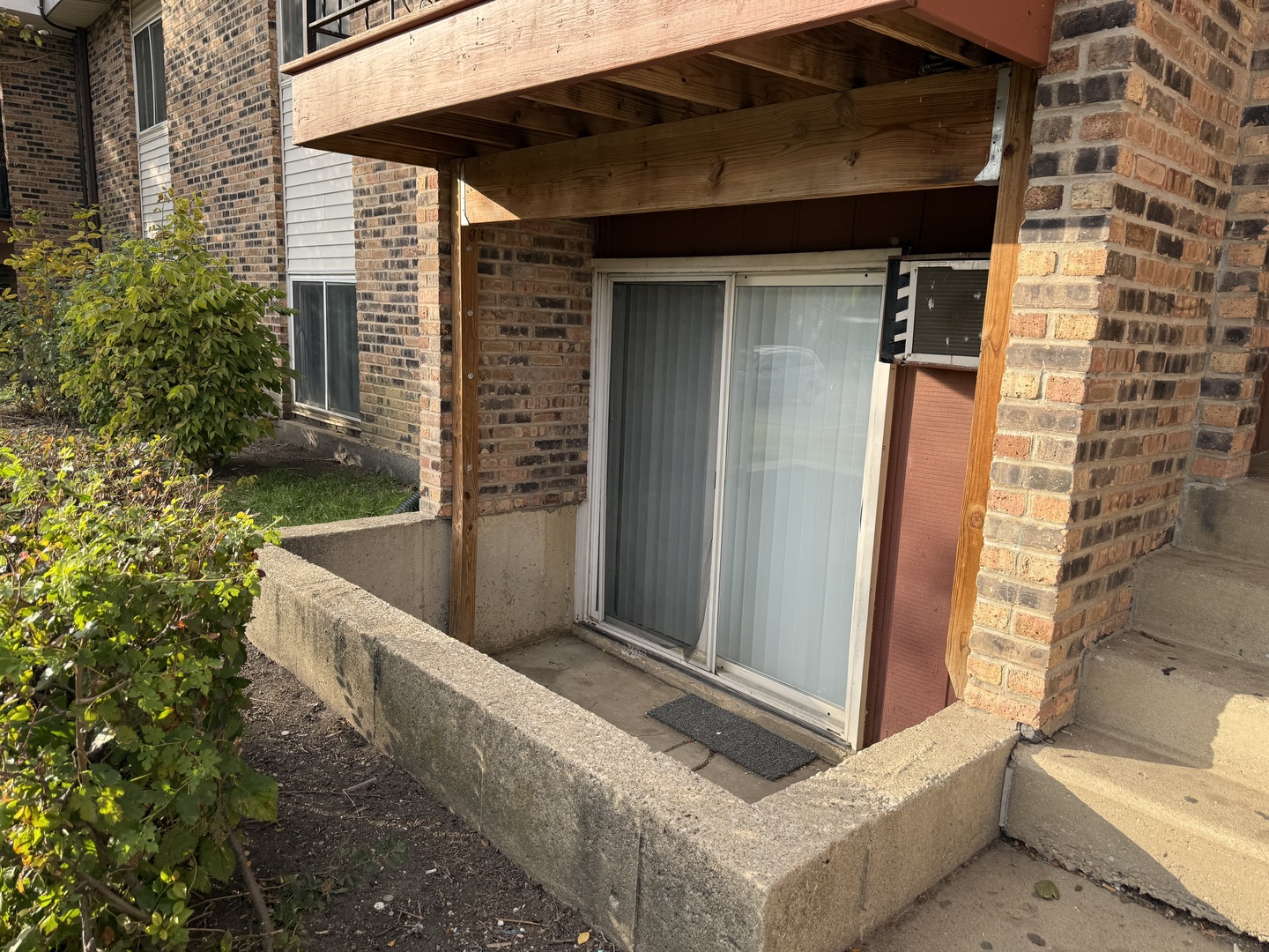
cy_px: 476
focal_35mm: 24
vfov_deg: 56.8
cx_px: 634
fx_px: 880
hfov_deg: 71.6
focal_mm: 6.76
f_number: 1.78
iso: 80
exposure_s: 1/1091
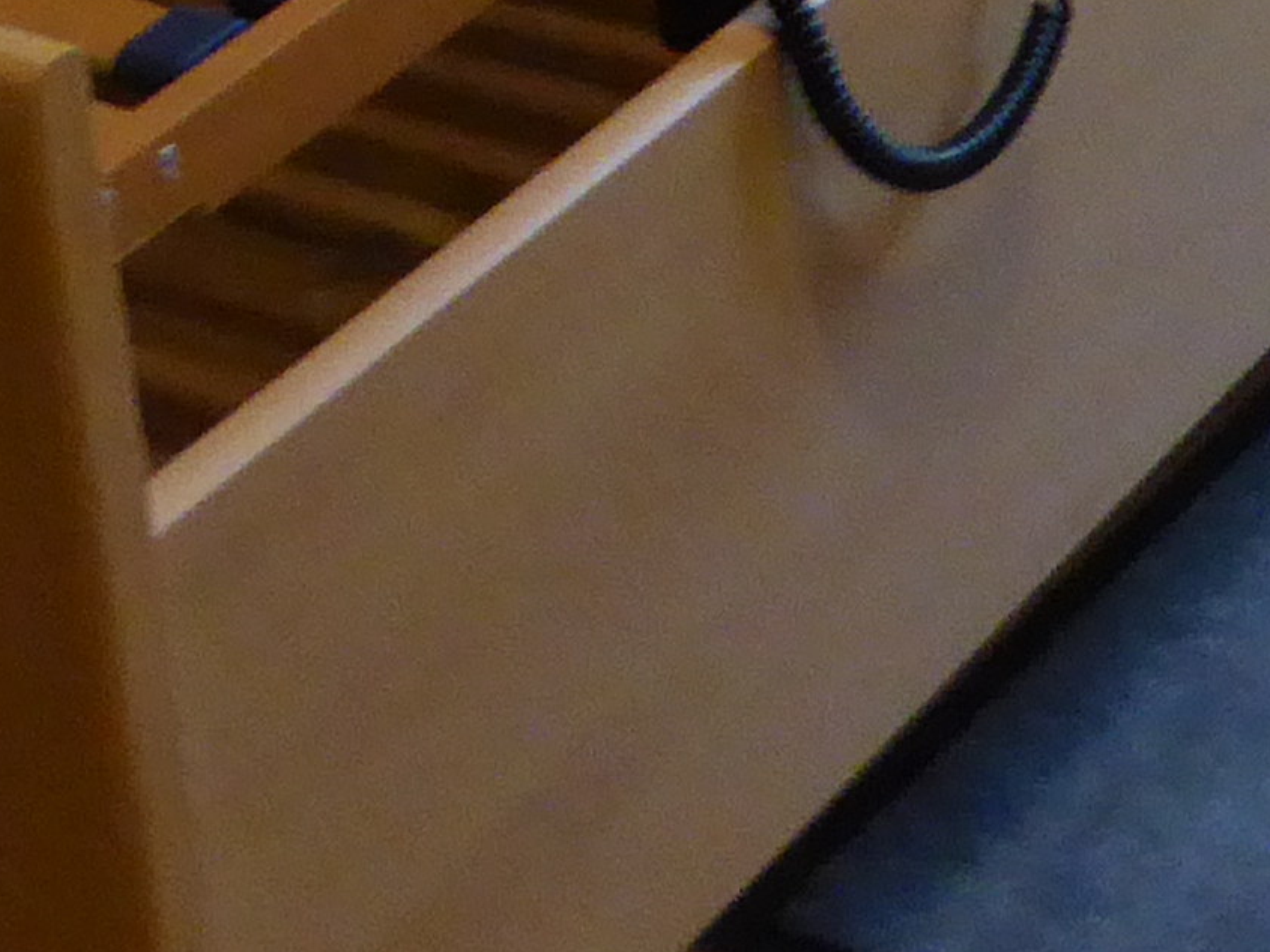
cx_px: 879
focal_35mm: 139
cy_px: -1584
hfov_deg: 14.2
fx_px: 5100
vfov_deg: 9.2
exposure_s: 1/13
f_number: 3.3
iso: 400
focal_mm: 4.3
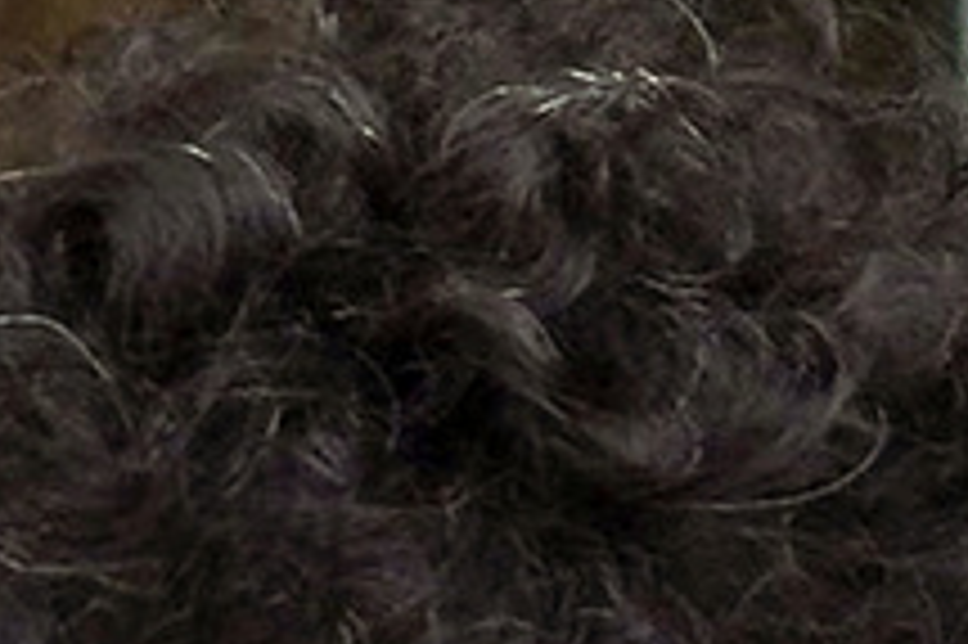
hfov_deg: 2.2
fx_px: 25605
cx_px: 662
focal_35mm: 953
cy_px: 1376
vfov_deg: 1.4
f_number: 6.3
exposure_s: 1/1250
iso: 800
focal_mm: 200
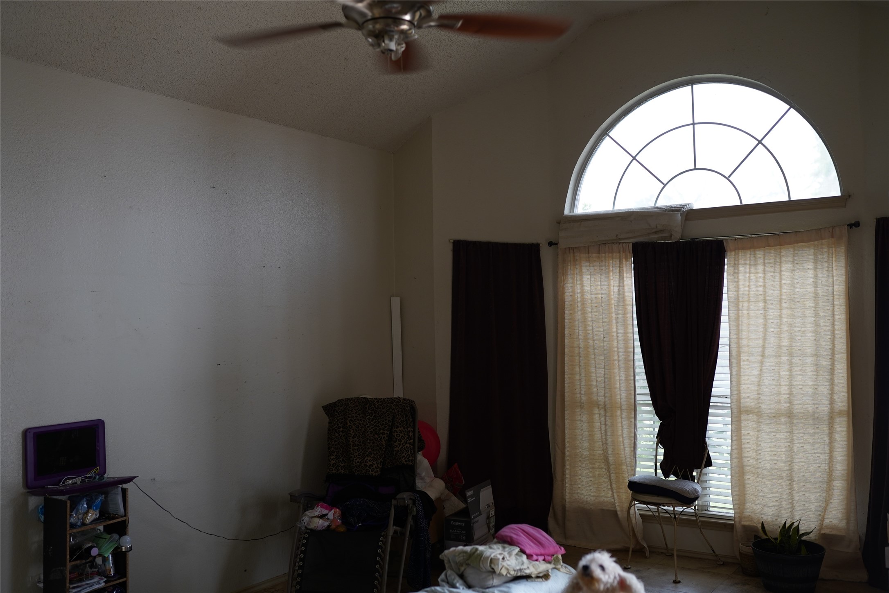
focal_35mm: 35
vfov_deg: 37.9
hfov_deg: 54.4
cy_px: 296
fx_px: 864
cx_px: 444
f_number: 2.2
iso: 400
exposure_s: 1/50
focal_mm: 35
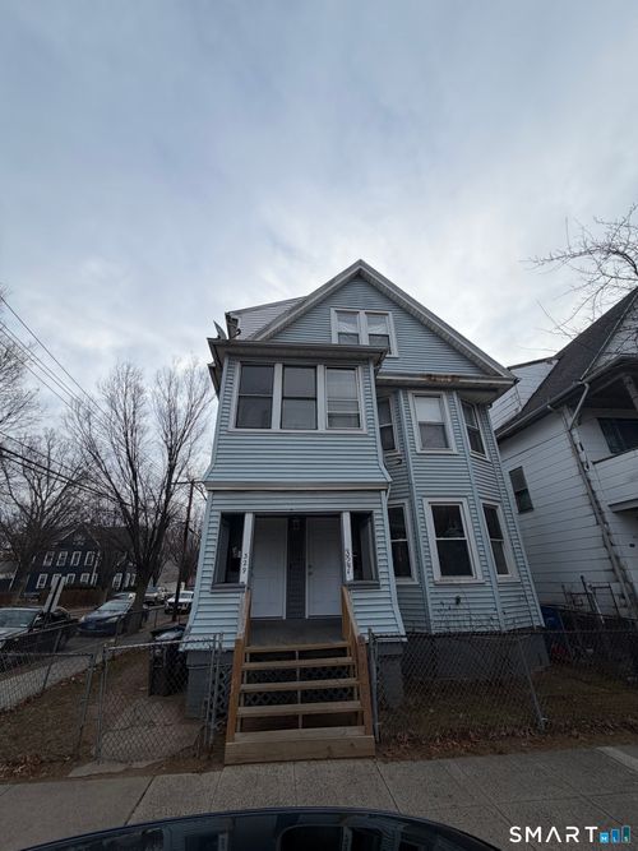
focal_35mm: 14
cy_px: 426
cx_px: 319
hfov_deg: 85.7
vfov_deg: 102.1
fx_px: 344
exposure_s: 1/502
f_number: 2.2
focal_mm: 2.22
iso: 50
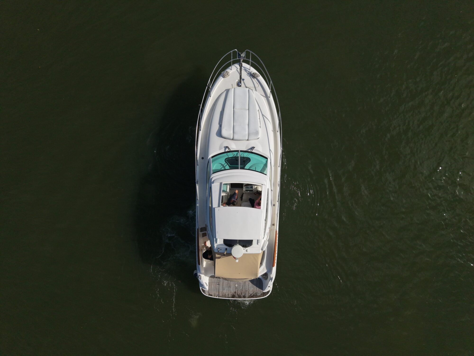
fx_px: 329
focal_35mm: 24
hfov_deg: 71.6
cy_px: 178
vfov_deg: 56.8
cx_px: 237
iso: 200
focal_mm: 8.67
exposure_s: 1/250
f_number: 1.8
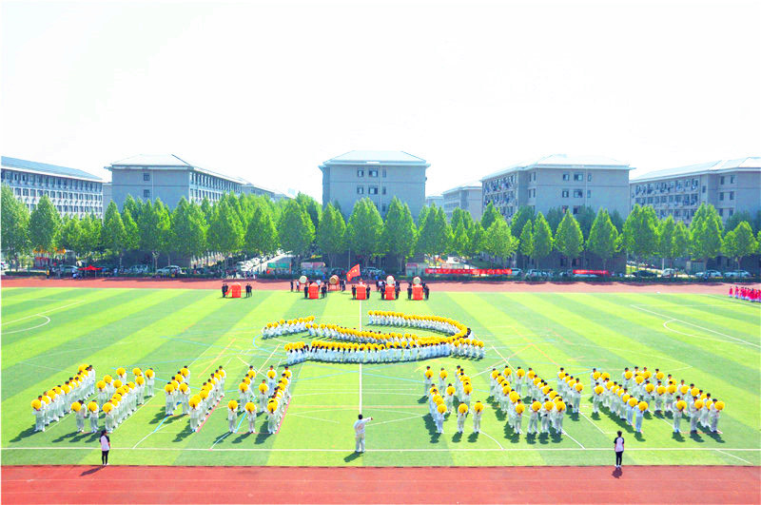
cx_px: 380
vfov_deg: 39.9
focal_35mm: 33
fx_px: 697
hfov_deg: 57.3
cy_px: 252
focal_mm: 22
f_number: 9
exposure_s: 1/1600
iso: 640
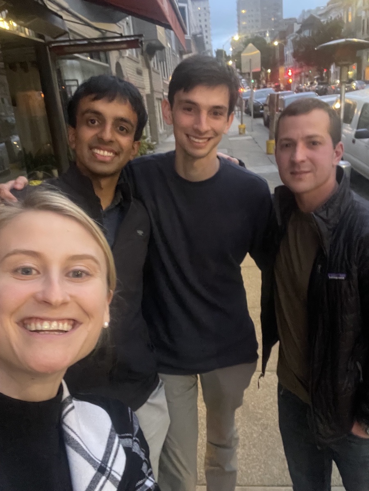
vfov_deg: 60.0
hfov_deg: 46.8
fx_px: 426
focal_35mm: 30
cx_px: 184
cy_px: 246
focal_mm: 2.71
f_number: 2.2
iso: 640
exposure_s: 1/15
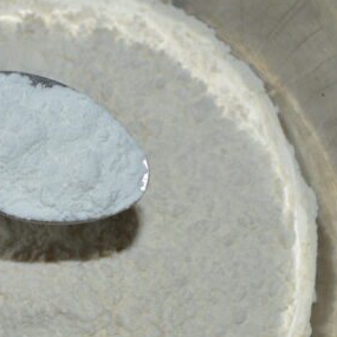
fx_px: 826
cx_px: 1
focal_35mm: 75
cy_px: 232
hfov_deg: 22.2
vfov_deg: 22.9
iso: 100
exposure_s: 1/60
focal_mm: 24
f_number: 8
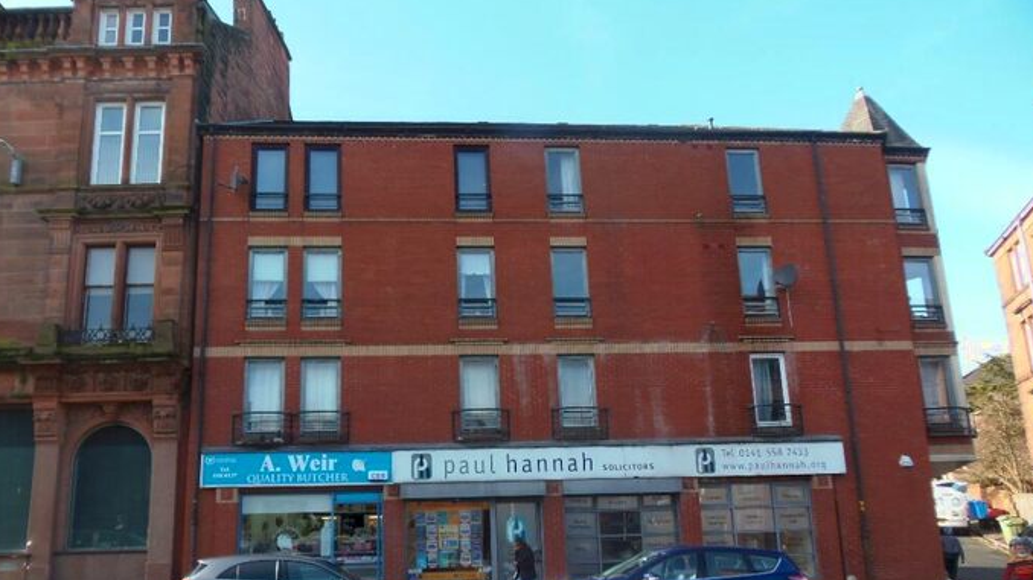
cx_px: 516
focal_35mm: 27
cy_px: 340
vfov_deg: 42.7
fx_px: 739
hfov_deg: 69.9
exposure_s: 1/250
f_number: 2.9
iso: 64
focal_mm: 4.3
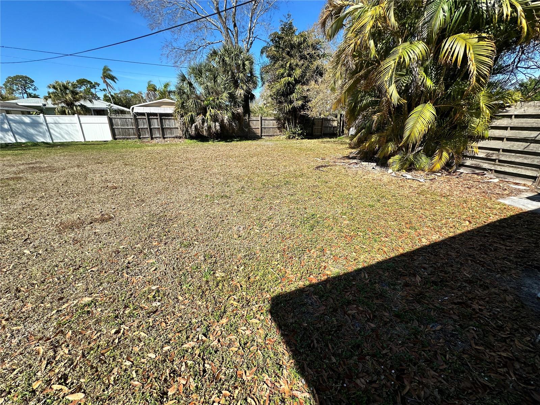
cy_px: 202
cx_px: 270
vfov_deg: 85.7
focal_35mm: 14
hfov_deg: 102.1
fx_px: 218
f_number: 2.2
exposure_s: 1/1490
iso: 40
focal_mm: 2.22
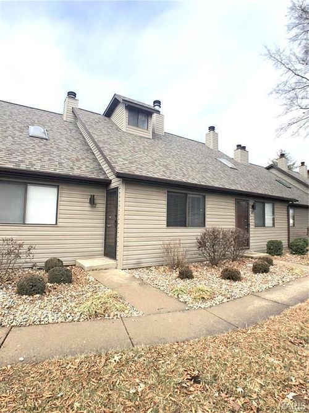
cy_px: 206
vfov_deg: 63.5
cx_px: 154
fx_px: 333
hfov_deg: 49.7
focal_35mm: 28
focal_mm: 4
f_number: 1.8
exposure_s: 1/395
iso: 20
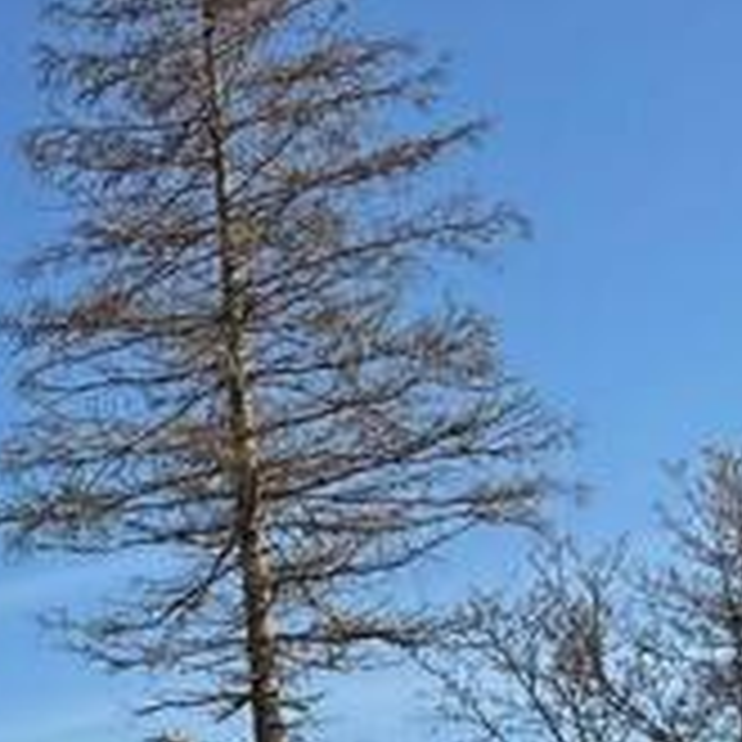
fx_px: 1746
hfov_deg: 18.5
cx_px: -612
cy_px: 818
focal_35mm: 72
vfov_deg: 22.6
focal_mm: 2.22
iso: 50
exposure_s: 1/2237
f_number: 2.2
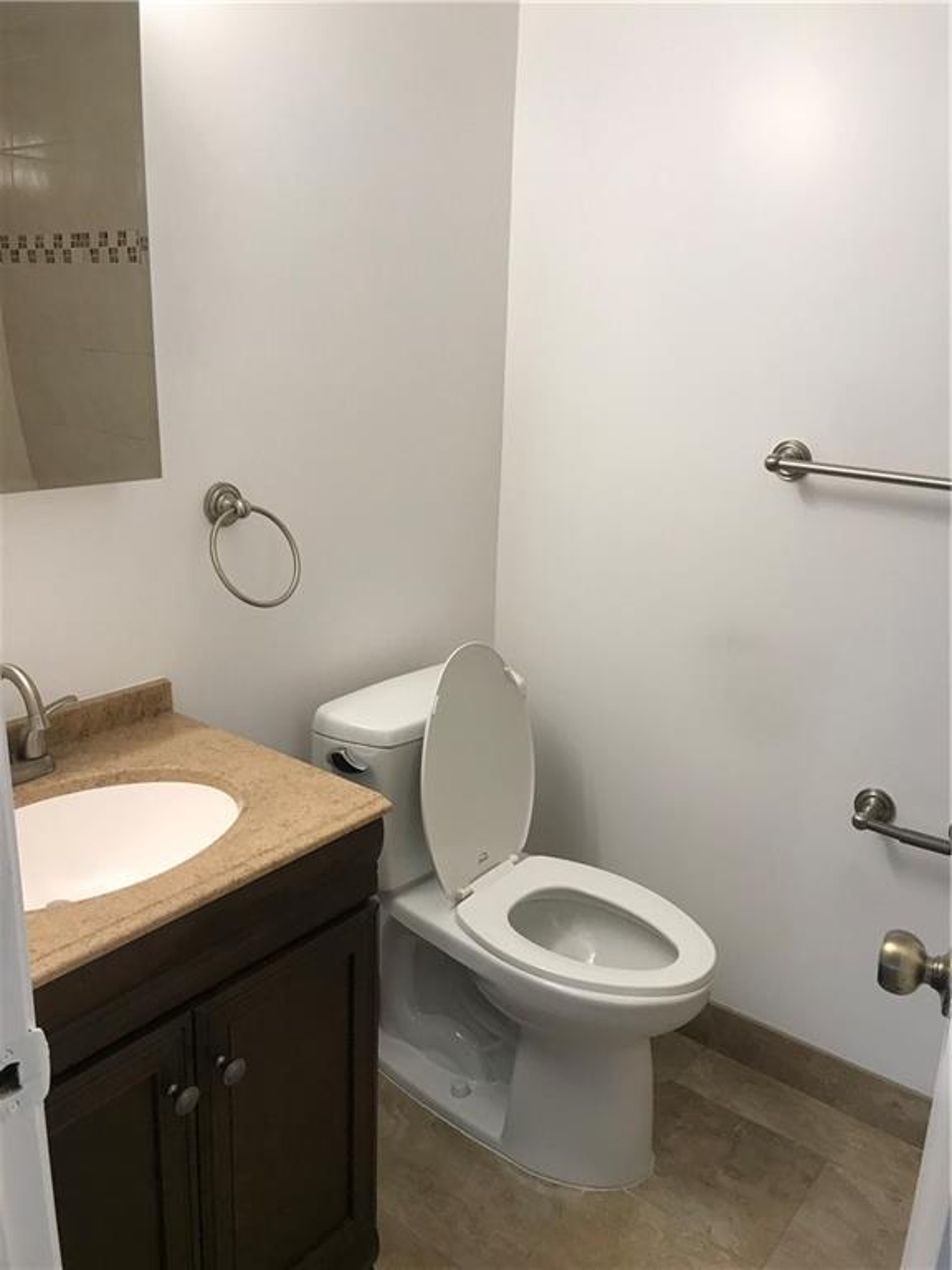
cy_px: 635
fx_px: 1027
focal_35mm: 28
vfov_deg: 63.4
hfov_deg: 49.7
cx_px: 476
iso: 25
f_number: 1.8
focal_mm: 3.99
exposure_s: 1/40
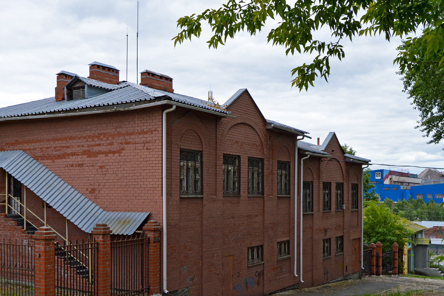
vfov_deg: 31.9
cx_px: 140
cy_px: 188
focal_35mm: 42
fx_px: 514
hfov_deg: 45.8
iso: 200
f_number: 7.1
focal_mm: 19
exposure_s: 1/160
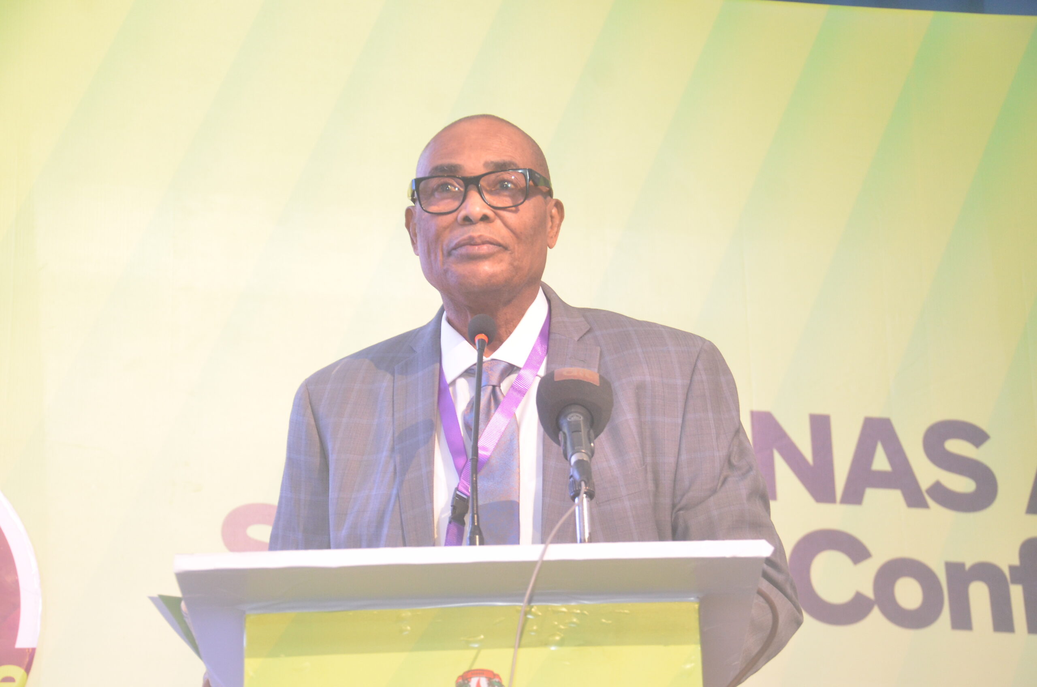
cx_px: 518
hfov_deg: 24.7
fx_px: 2372
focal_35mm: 82
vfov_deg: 16.5
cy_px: 344
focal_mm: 55
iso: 1600
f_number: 5.6
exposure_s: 1/80
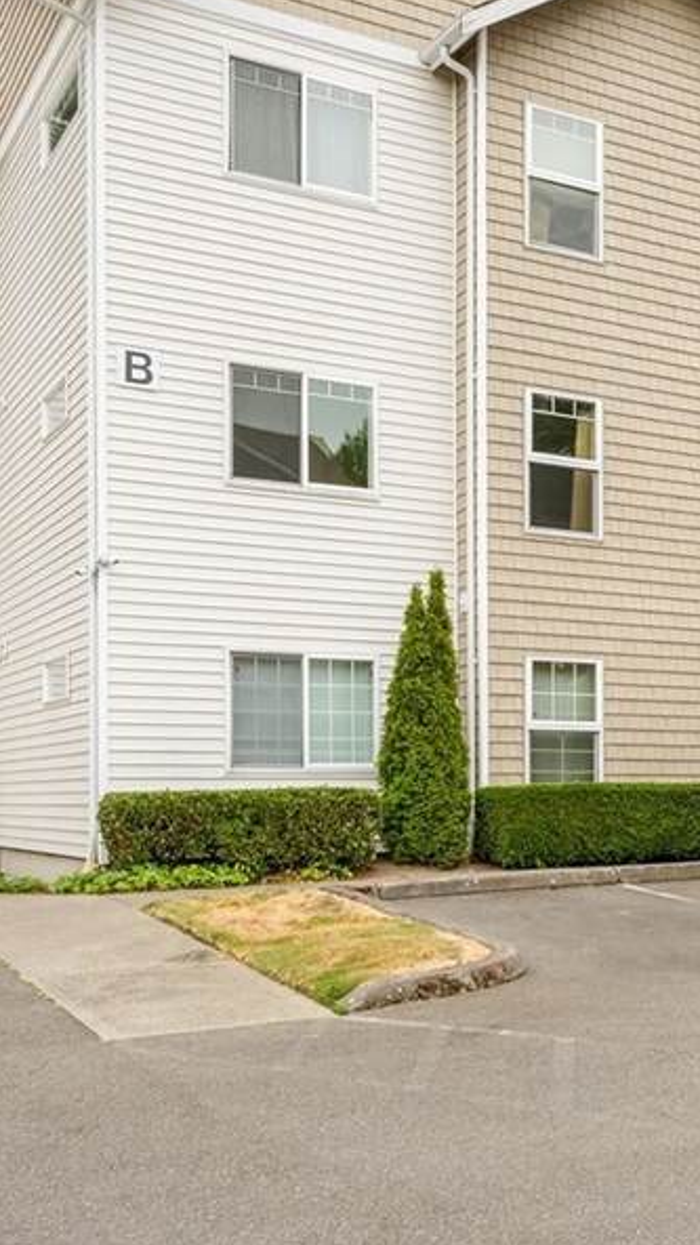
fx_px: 1456
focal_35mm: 44
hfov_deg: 25.4
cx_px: 738
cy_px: 535
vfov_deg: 46.1
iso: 400
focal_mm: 19.5
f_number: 9
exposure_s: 1/125
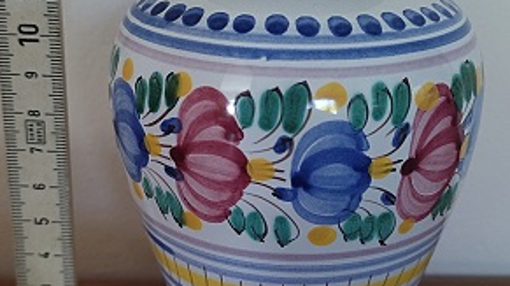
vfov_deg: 30.3
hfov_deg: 51.6
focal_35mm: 39
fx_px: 527
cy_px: 130
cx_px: 249
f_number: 1.79
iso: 730
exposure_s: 1/33
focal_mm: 4.74
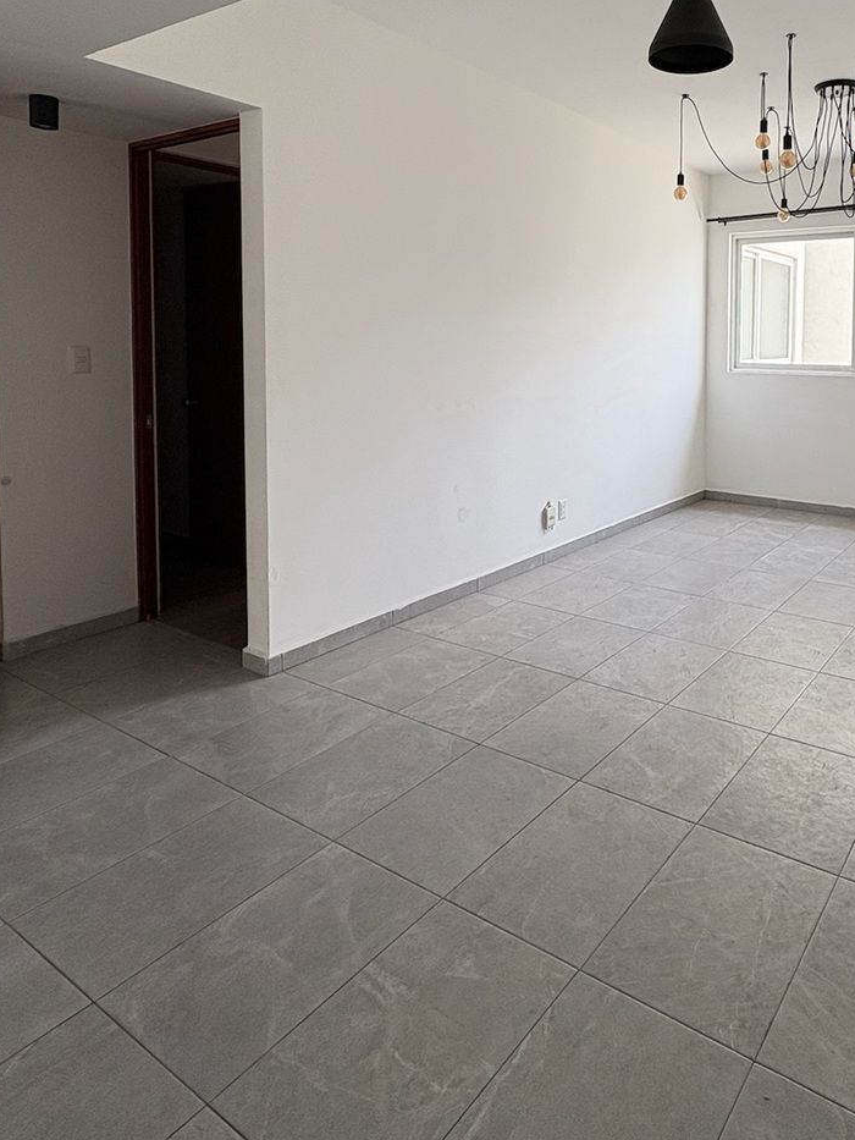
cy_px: 380
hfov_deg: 55.0
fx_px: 790
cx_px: 603
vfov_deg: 69.5
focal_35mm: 24
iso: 50
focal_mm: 2.22
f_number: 2.2
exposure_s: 1/133
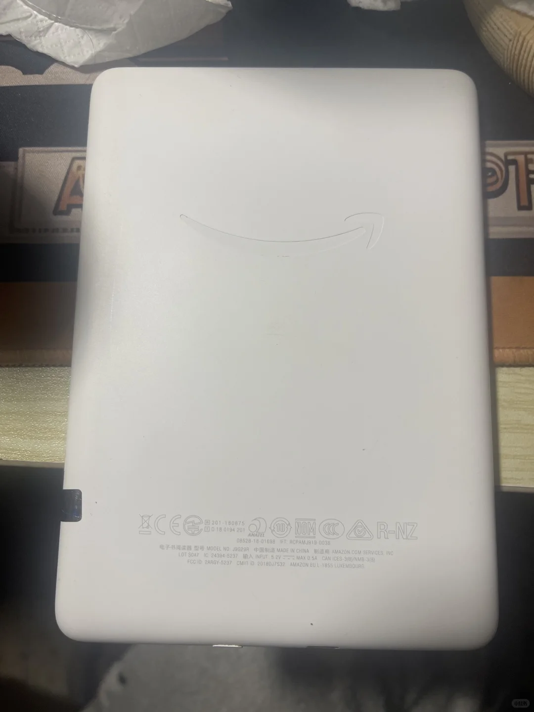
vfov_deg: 69.4
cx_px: 267
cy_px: 356
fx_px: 514
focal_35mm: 25
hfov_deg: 54.9
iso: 100
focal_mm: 5.1
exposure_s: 1/121
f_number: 1.6
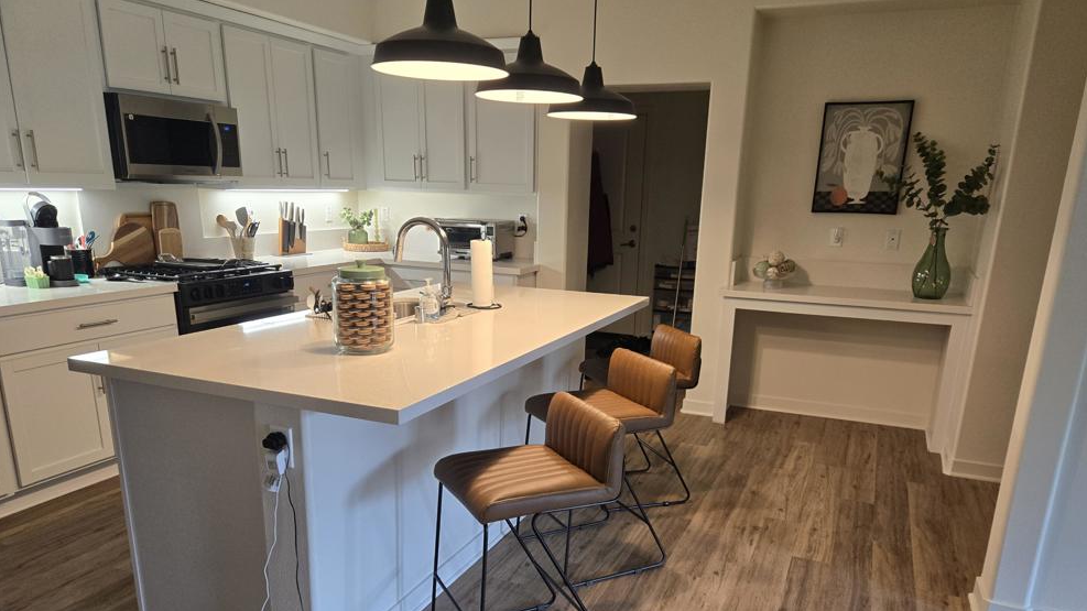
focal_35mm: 26
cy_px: 403
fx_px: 749
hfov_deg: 71.9
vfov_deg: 43.8
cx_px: 561
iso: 160
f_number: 1.8
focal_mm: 5.4
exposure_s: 1/120
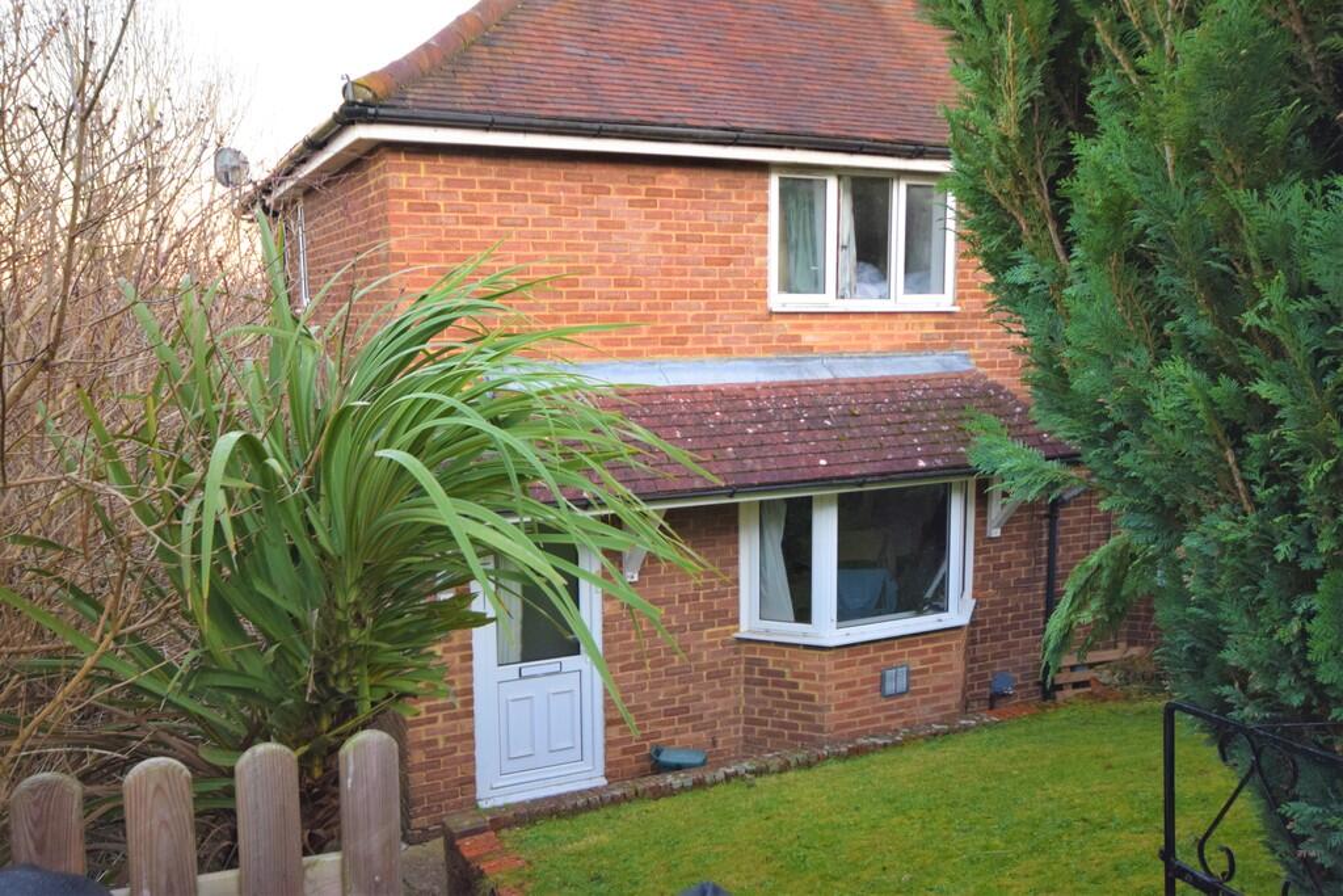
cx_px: 672
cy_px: 448
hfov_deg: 61.9
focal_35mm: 30
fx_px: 1119
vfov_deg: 43.6
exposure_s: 1/60
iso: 1000
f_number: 5.6
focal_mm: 20
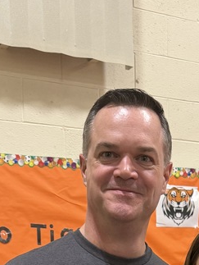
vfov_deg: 21.3
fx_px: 581
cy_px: 404
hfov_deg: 19.3
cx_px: 140
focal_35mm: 76
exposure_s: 1/60
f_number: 1.78
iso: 200
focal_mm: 6.76
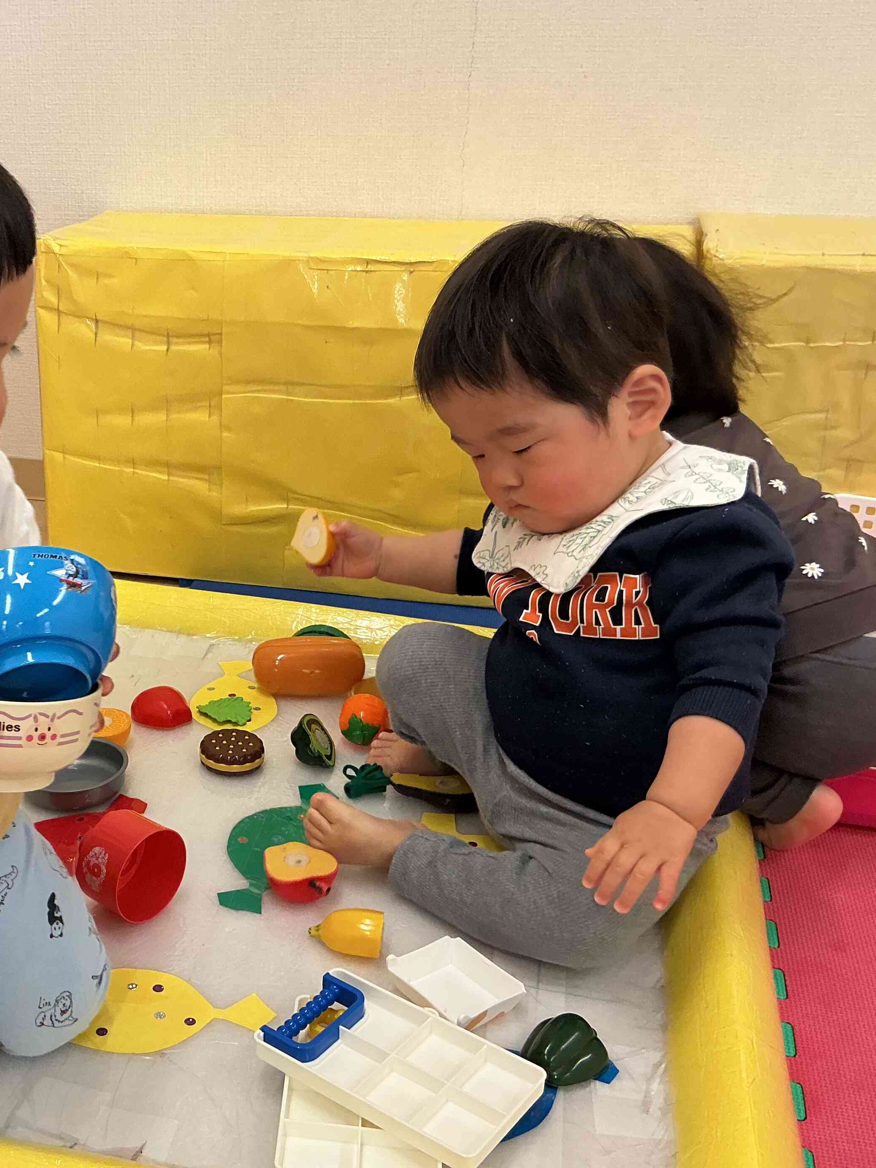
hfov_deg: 33.4
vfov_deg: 44.8
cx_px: 176
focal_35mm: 42
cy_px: 631
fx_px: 1417
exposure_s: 1/100
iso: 64
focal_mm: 3
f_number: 1.8
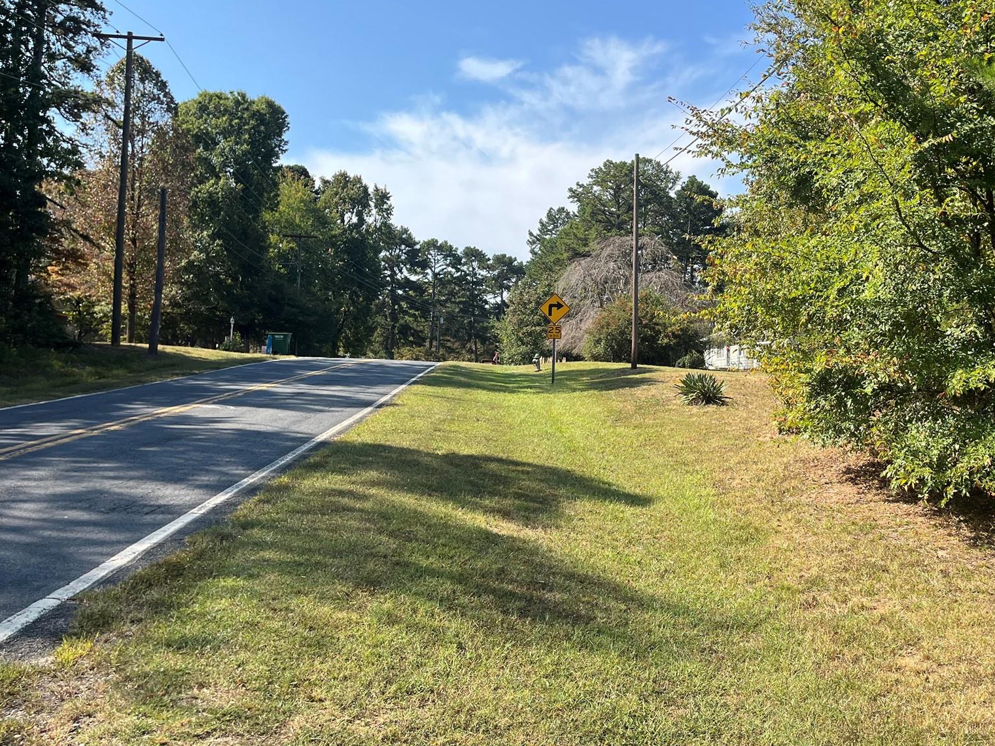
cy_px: 370
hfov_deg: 51.6
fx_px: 1006
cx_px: 667
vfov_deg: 40.7
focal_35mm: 35
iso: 50
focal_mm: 5.1
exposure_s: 1/2024
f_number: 1.6
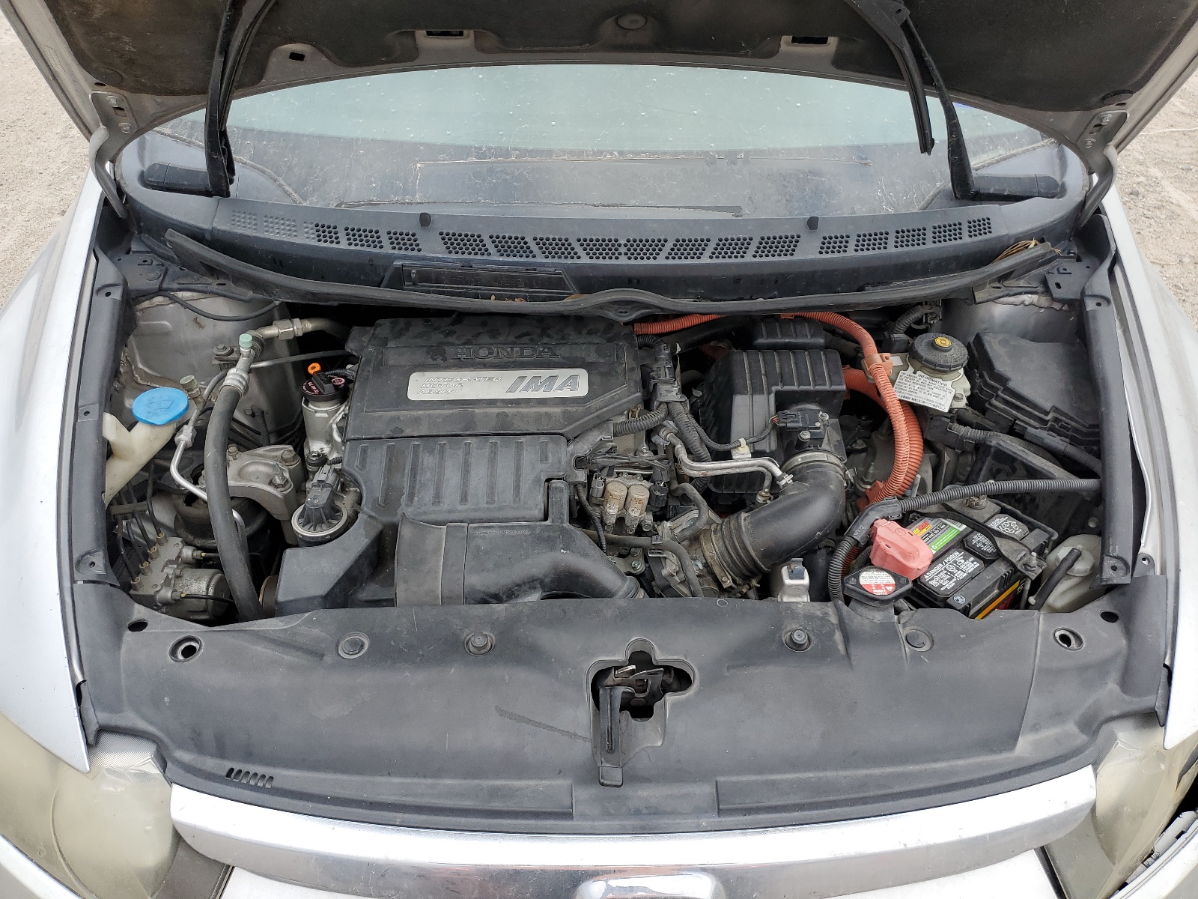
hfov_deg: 67.3
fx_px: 900
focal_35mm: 26
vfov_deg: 53.1
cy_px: 450
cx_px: 599
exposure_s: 1/345
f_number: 1.5
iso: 50
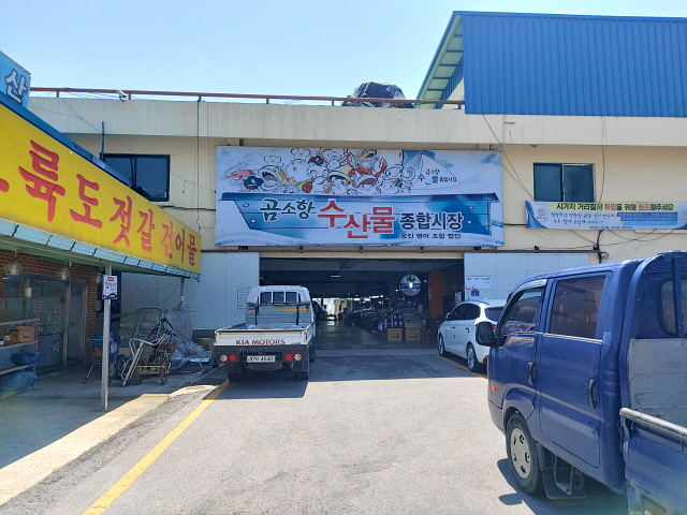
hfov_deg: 69.4
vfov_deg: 54.9
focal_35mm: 25
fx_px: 496
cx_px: 344
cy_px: 258
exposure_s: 1/1166
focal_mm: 4.58
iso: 50
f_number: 2
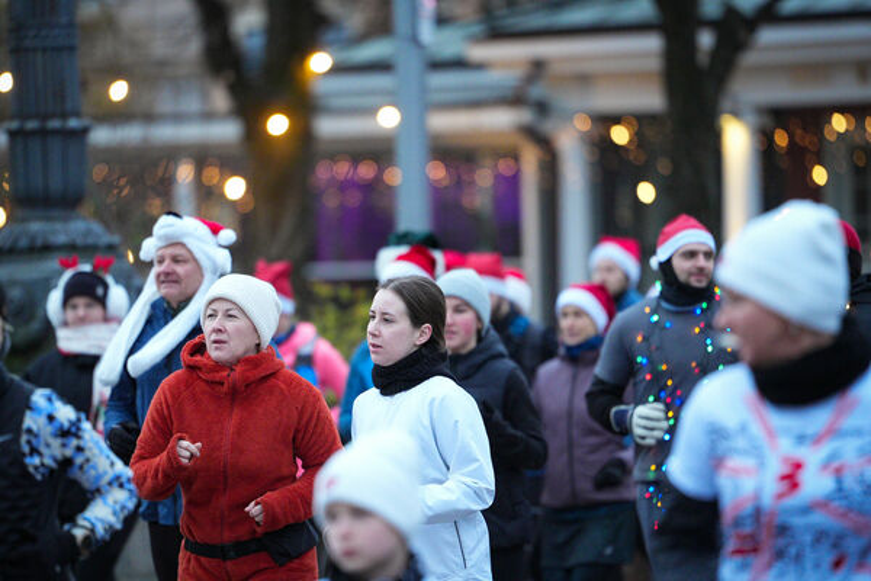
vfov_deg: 6.1
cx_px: 436
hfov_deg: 9.1
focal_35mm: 225
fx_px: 5443
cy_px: 290
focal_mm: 150
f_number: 2
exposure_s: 1/800
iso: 4000
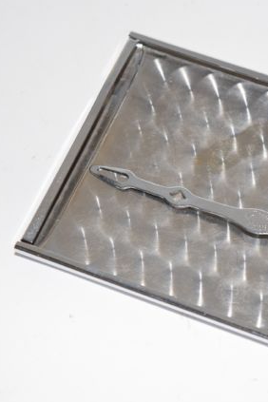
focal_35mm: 125
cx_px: 221
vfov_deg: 16.4
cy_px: 201
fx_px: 1393
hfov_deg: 10.9
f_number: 5.6
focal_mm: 55
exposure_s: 1/125
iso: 1600
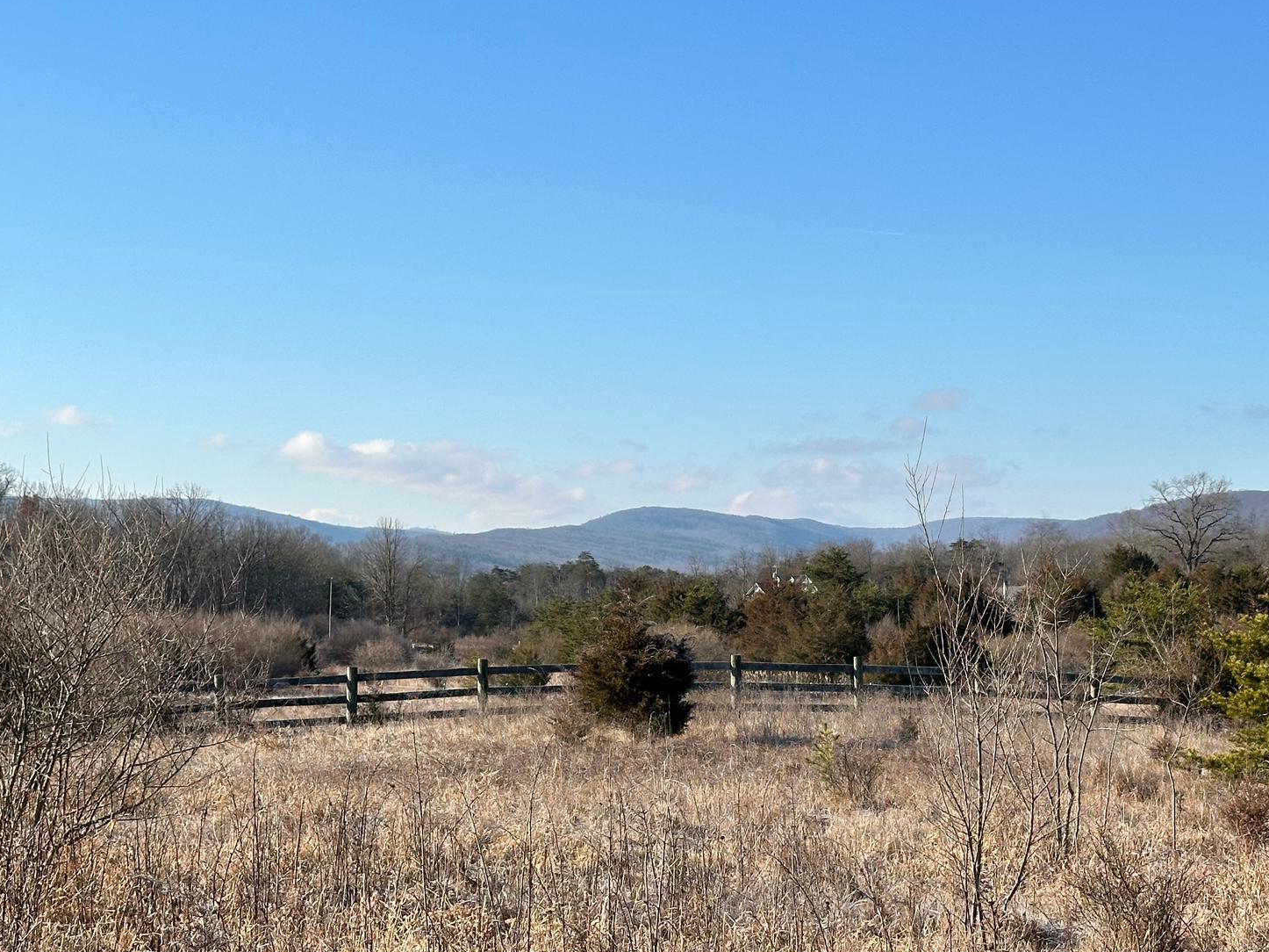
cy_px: 579
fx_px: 2492
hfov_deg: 28.5
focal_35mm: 68
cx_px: 769
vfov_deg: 21.6
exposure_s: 1/3731
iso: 64
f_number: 1.78
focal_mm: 6.86
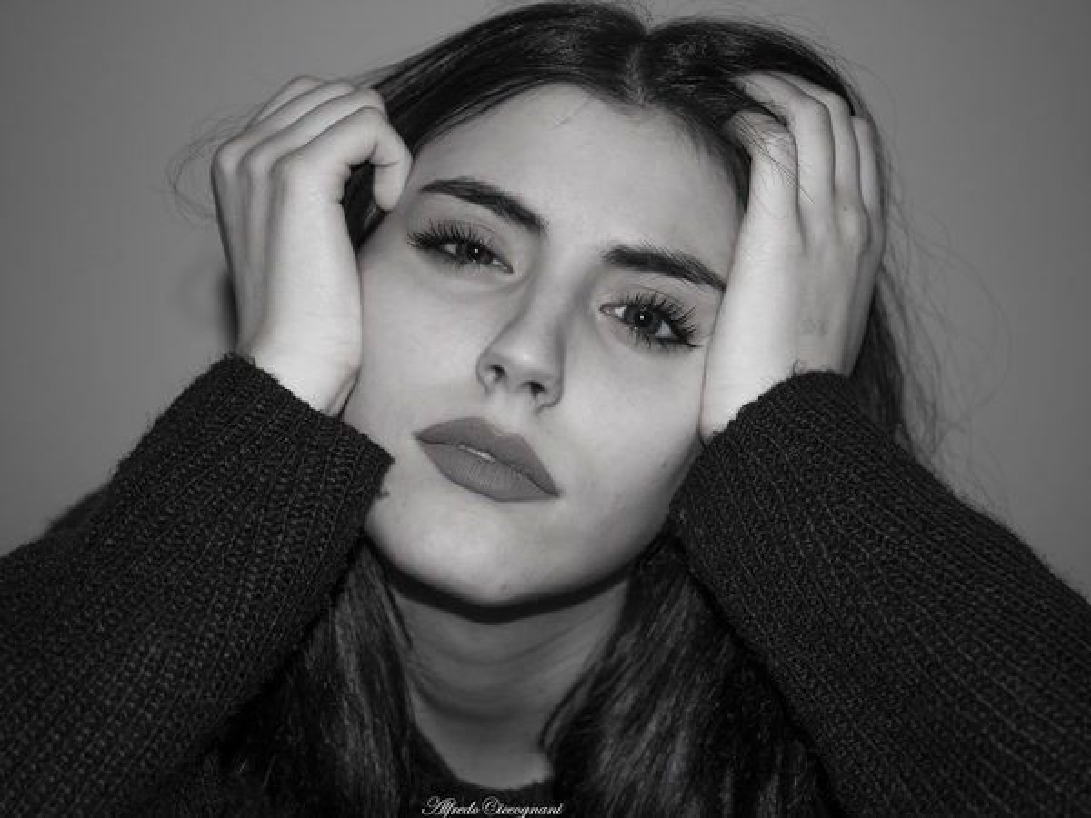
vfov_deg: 20.4
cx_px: 546
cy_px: 409
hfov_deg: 27.0
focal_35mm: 72
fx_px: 2269
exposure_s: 1/160
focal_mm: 36
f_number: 2.8
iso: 200
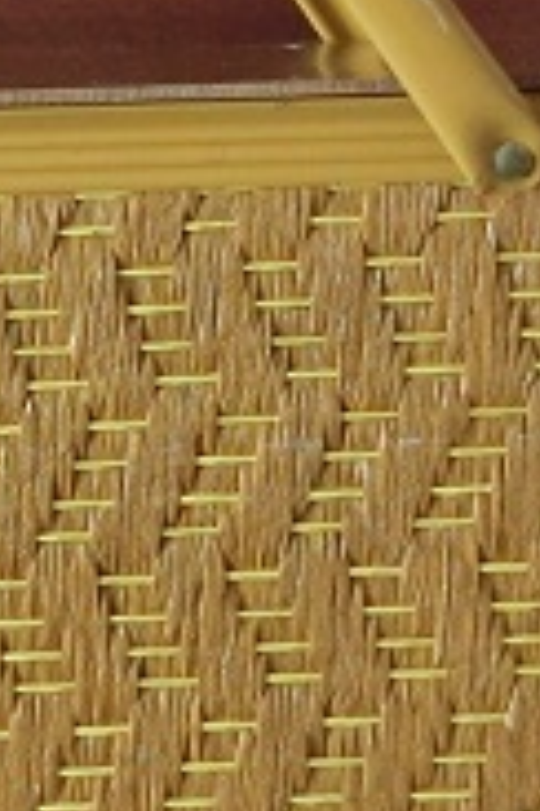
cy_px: 434
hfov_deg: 10.3
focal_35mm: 133
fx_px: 2992
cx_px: 62
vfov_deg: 15.4
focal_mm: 6.9
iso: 400
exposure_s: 1/40
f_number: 4.1
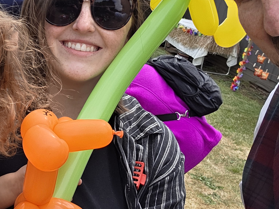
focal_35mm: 66
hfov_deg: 29.0
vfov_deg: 22.1
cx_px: 73
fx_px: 532
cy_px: 56
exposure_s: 1/807
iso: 25
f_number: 2.2
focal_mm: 3.3
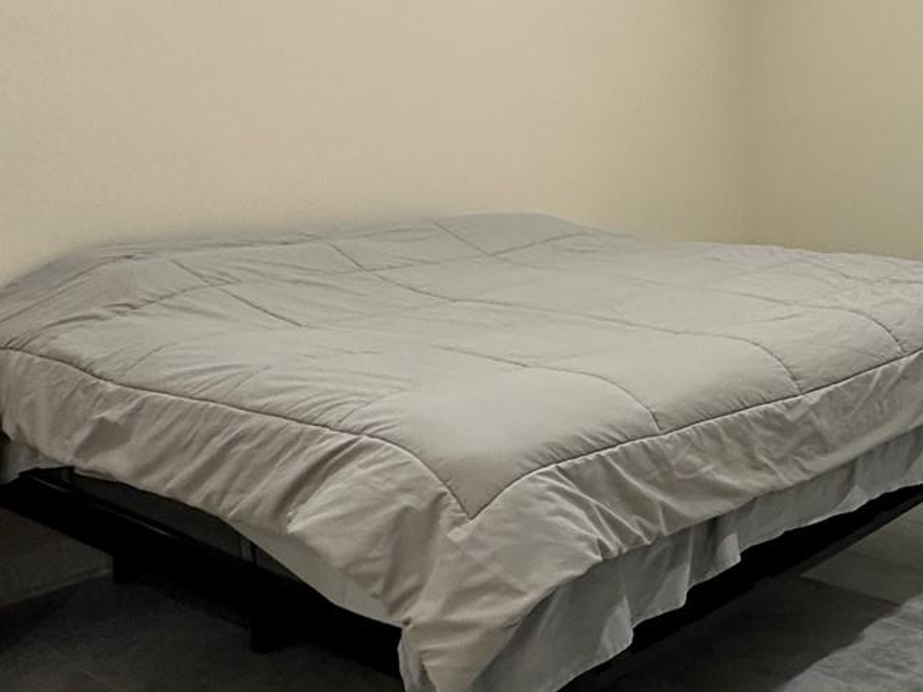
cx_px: 943
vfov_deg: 31.3
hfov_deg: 37.8
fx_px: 1173
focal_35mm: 44
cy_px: 61
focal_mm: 2.22
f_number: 2.2
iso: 250
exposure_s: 1/120
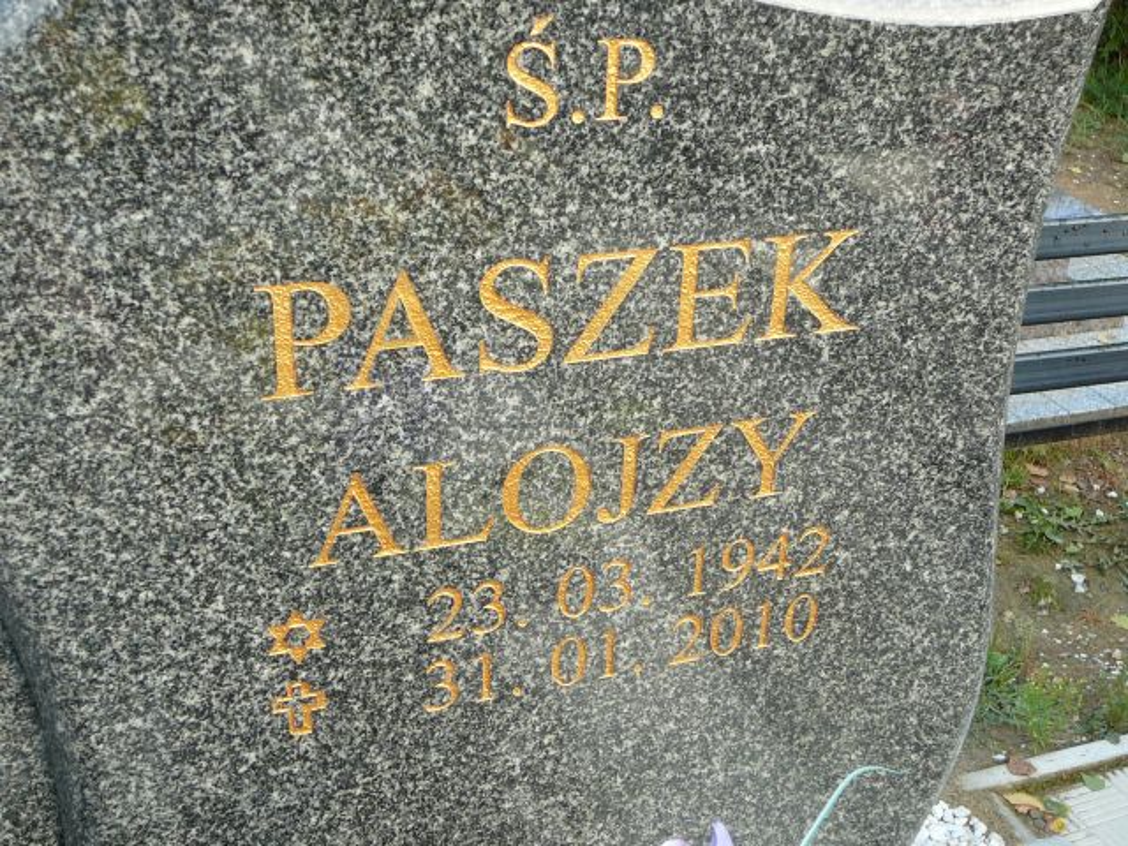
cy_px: 423
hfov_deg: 42.1
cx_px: 564
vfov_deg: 32.2
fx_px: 1466
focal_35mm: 45
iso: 80
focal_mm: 6.7
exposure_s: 1/100
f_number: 3.2
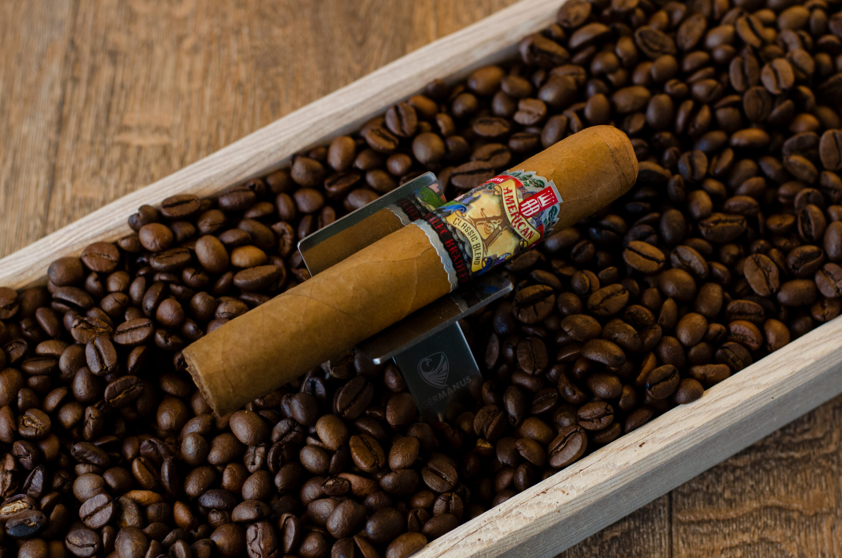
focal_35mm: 75
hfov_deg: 27.0
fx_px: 1751
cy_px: 279
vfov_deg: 18.1
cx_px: 421
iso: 800
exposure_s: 1/60
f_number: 4.5
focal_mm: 50
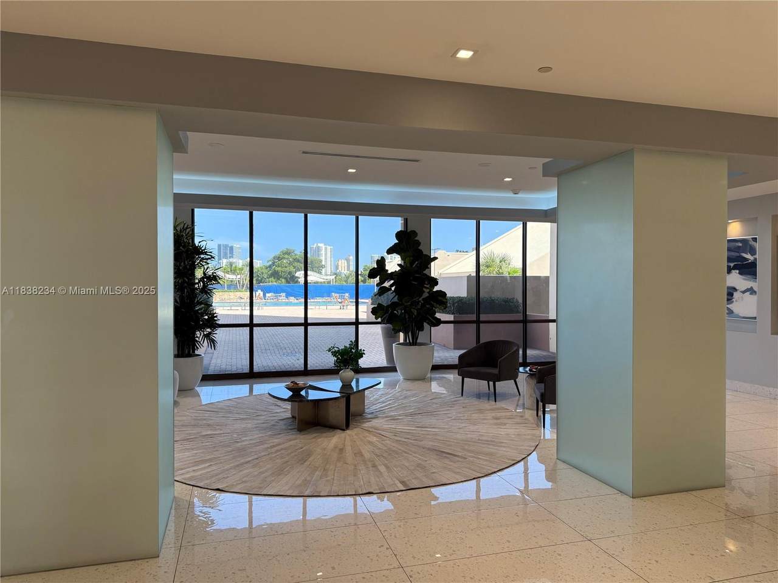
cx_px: 389
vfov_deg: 56.8
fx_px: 539
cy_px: 292
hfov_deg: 71.6
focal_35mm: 24
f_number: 1.78
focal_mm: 6.76
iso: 100
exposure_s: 1/235
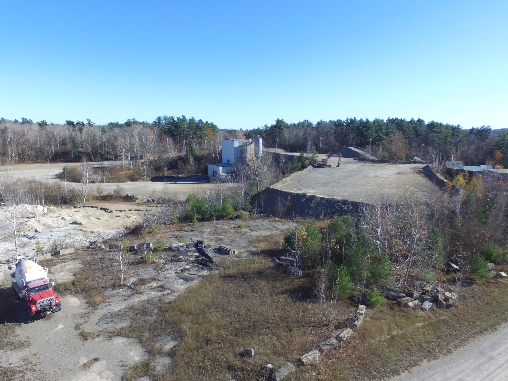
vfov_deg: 66.0
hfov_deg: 81.7
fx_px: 294
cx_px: 254
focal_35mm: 20
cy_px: 190
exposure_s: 1/787
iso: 100
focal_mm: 3.61
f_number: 2.8
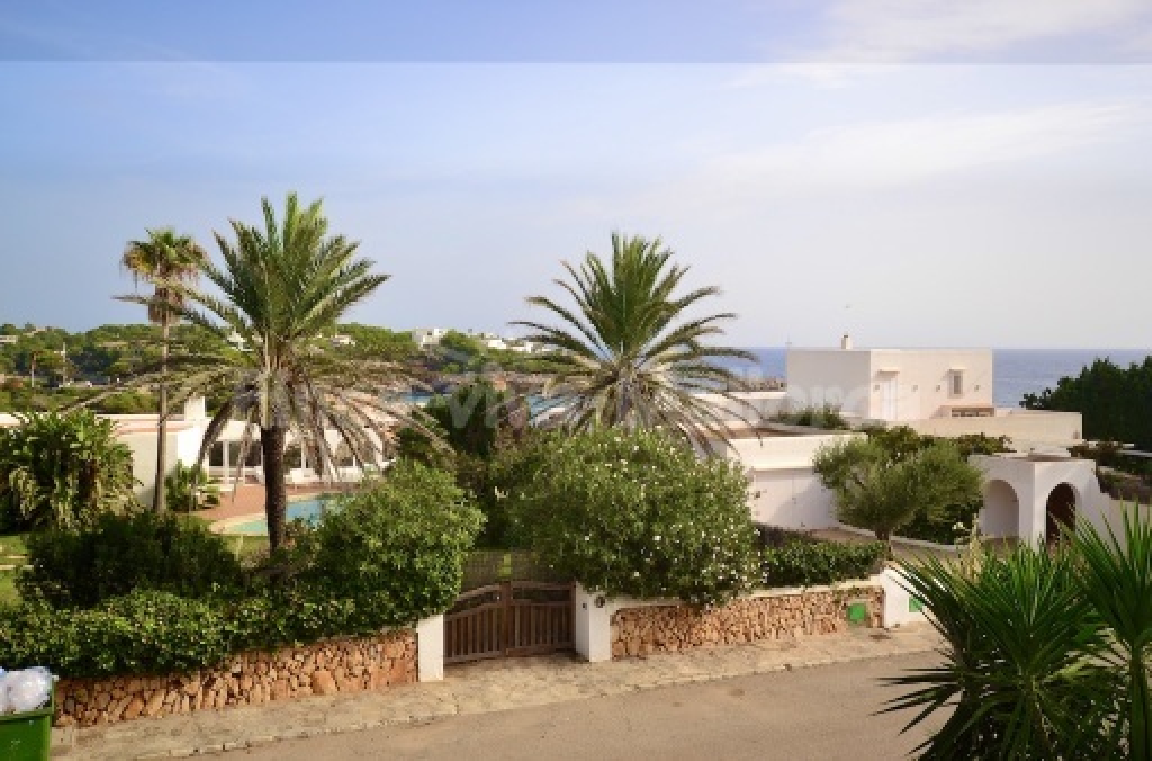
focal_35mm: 30
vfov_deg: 43.3
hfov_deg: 62.1
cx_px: 576
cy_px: 380
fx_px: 957
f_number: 8
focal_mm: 20
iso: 100
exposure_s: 1/200
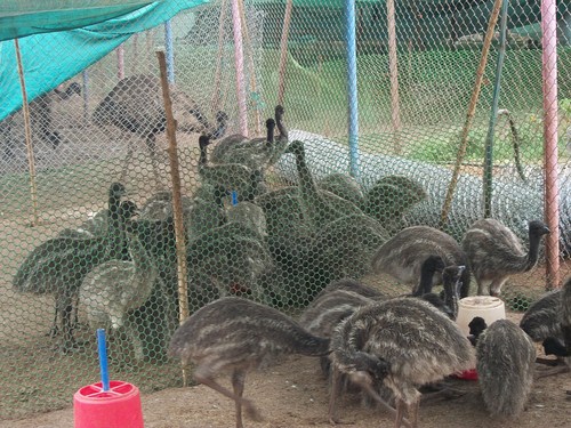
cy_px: 214
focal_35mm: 77
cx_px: 286
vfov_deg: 19.1
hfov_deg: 25.3
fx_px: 1270
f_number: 4.6
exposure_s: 1/80
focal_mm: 13.7
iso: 160
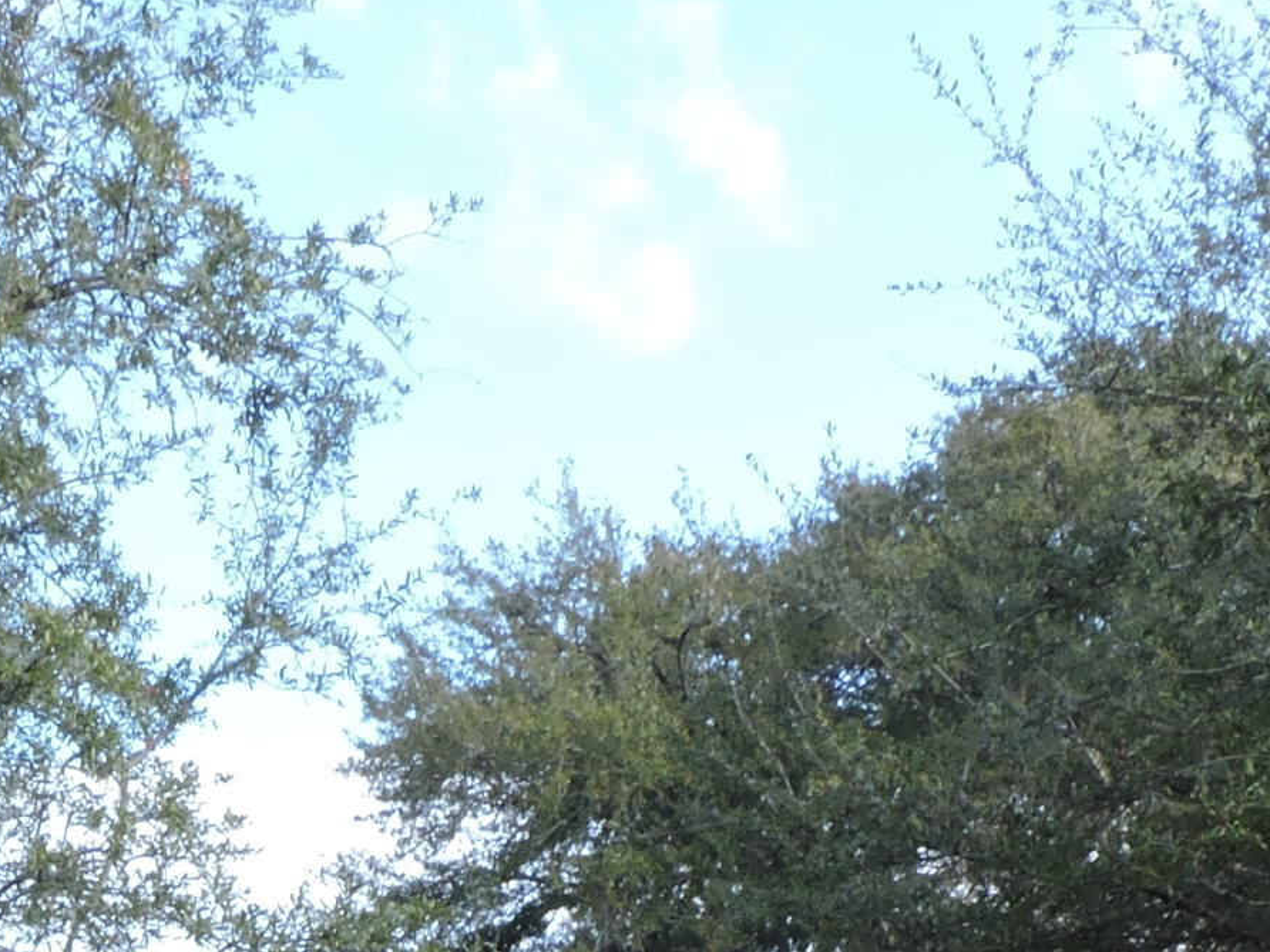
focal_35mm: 111
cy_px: 1473
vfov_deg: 12.6
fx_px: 4072
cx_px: 216
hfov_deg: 17.5
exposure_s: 1/60
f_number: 7.1
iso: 110
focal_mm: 5.9
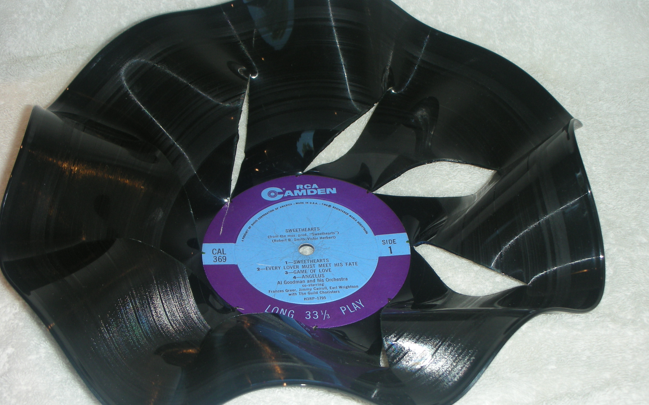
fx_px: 1008
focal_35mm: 57
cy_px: 220
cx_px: 329
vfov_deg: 22.7
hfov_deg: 35.7
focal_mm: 8.8
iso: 50
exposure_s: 1/60
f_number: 3.5
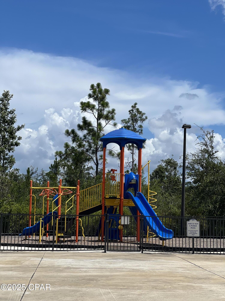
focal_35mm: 77
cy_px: 150
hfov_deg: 19.1
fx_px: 667
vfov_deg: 25.3
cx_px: 112
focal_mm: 9
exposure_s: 1/1488
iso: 32
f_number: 2.8
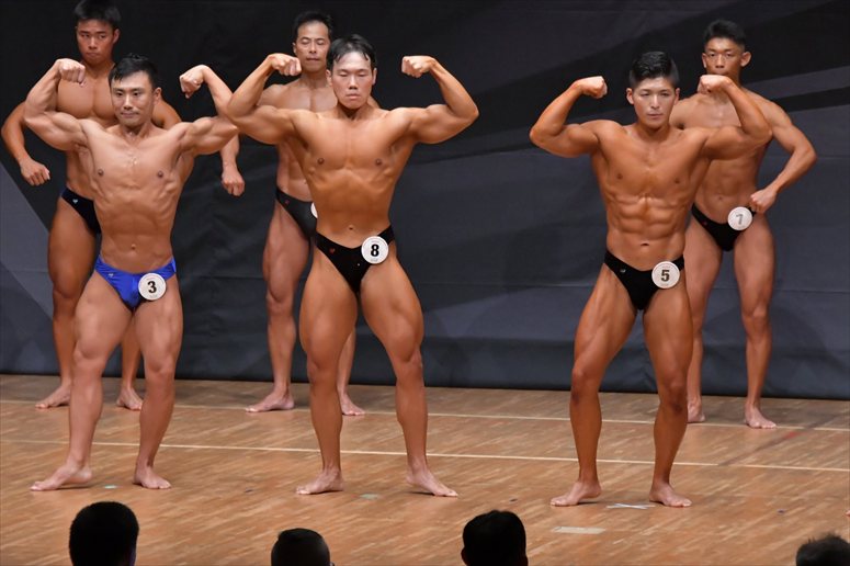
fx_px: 6372
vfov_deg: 5.1
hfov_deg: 7.6
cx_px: 425
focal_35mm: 270
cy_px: 283
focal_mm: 180
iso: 6400
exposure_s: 1/400
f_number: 5.6
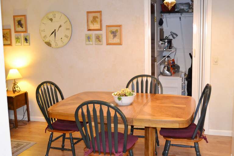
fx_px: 273
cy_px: 78
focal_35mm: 42
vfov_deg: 31.9
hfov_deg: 46.4
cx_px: 117
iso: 2500
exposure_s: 1/60
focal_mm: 28
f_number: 4
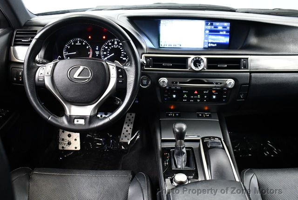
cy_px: 100
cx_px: 149
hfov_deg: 53.1
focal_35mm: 36
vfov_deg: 37.0
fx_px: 298
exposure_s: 1/60
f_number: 3.5
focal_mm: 18
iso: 3200
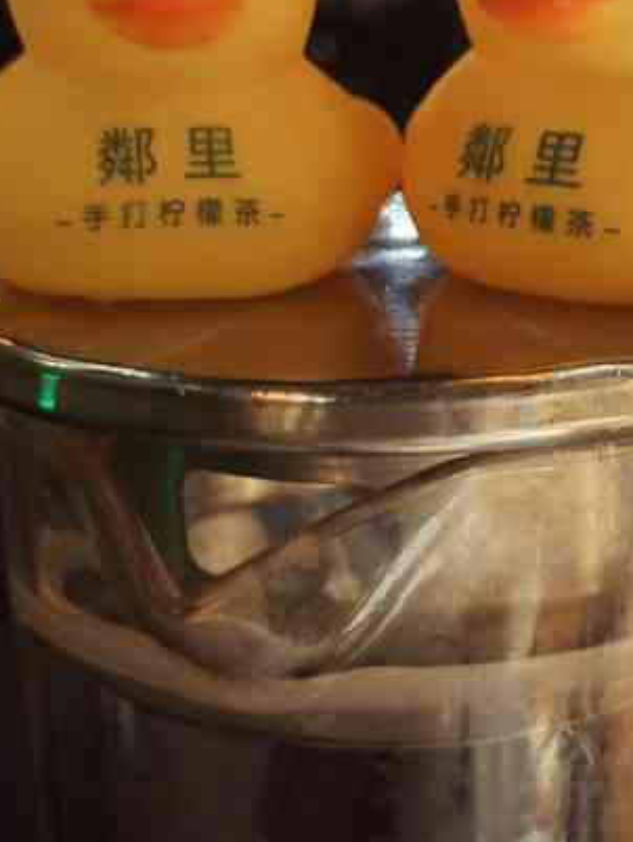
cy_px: 418
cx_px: 415
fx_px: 1242
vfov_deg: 37.5
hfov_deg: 28.4
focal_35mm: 51
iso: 619
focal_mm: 4.71
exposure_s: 1/20
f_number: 1.79
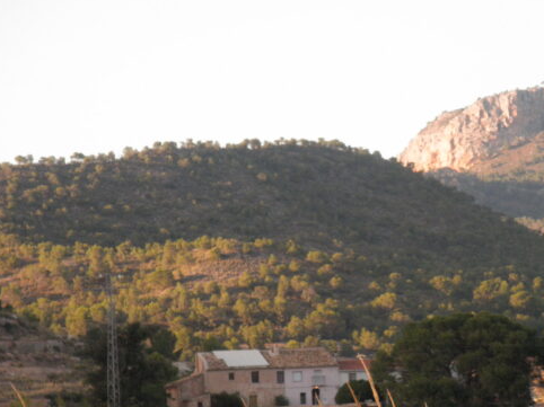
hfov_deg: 7.6
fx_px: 4084
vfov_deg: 5.7
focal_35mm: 260
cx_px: 354
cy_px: 235
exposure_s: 1/200
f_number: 5.9
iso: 200
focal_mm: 35
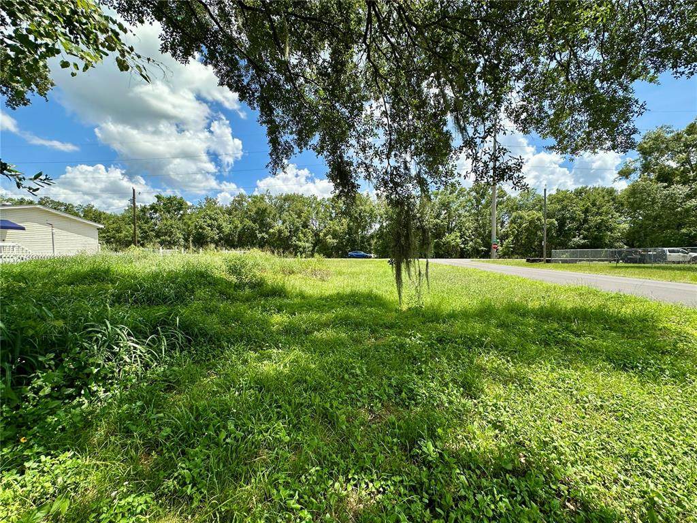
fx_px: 282
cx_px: 348
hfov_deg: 102.1
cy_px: 262
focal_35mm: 14
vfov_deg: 85.7
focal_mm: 2.22
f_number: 2.2
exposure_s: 1/955
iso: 40
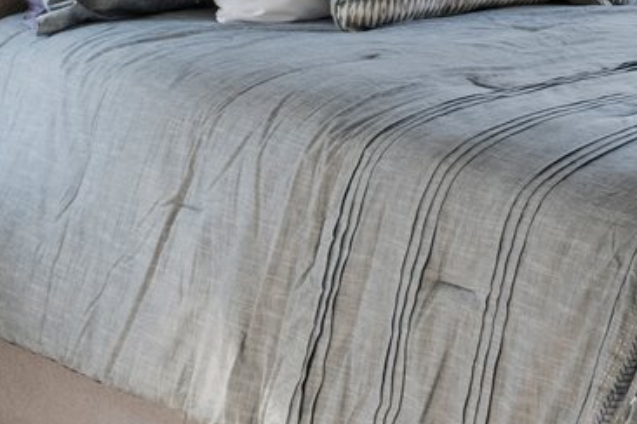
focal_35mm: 84
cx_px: 851
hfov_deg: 21.6
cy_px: -199
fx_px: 1486
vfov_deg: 15.1
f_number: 7.1
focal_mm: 15
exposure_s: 1/6
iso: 500
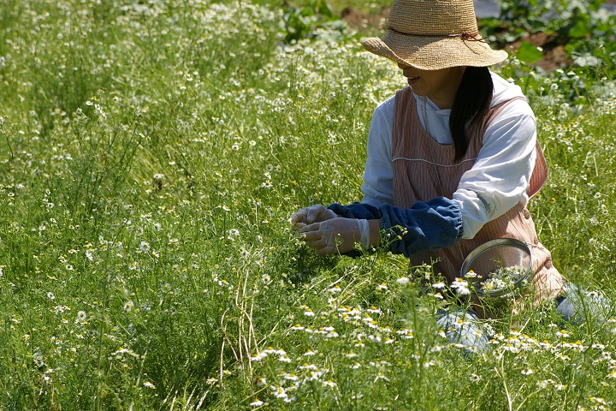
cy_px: 206
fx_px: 2900
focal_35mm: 170
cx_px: 308
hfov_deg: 12.1
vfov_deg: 8.1
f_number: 8
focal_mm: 113
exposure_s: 1/500
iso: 200
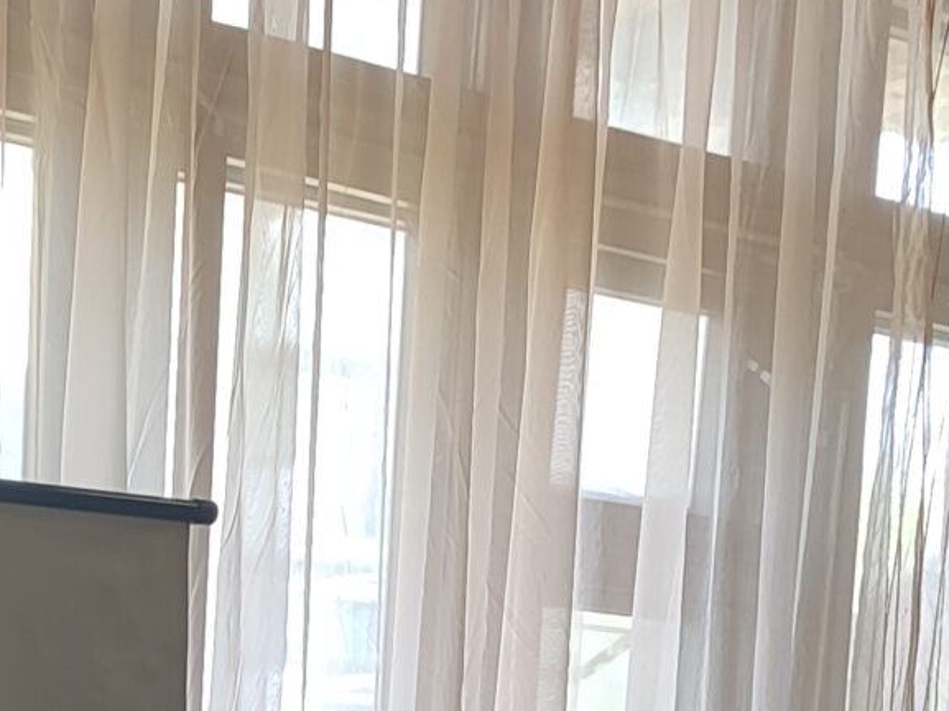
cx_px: -123
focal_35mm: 111
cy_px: 1348
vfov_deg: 12.1
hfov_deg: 17.1
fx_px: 3041
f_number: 1.89
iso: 123
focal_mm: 5.95
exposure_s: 1/50
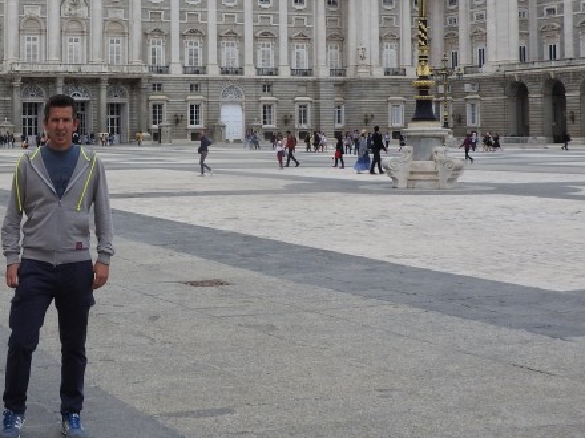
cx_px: 81
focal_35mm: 60
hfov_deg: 31.0
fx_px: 1014
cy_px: 96
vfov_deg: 24.1
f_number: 3.6
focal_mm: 5.9
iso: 100
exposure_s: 1/1250
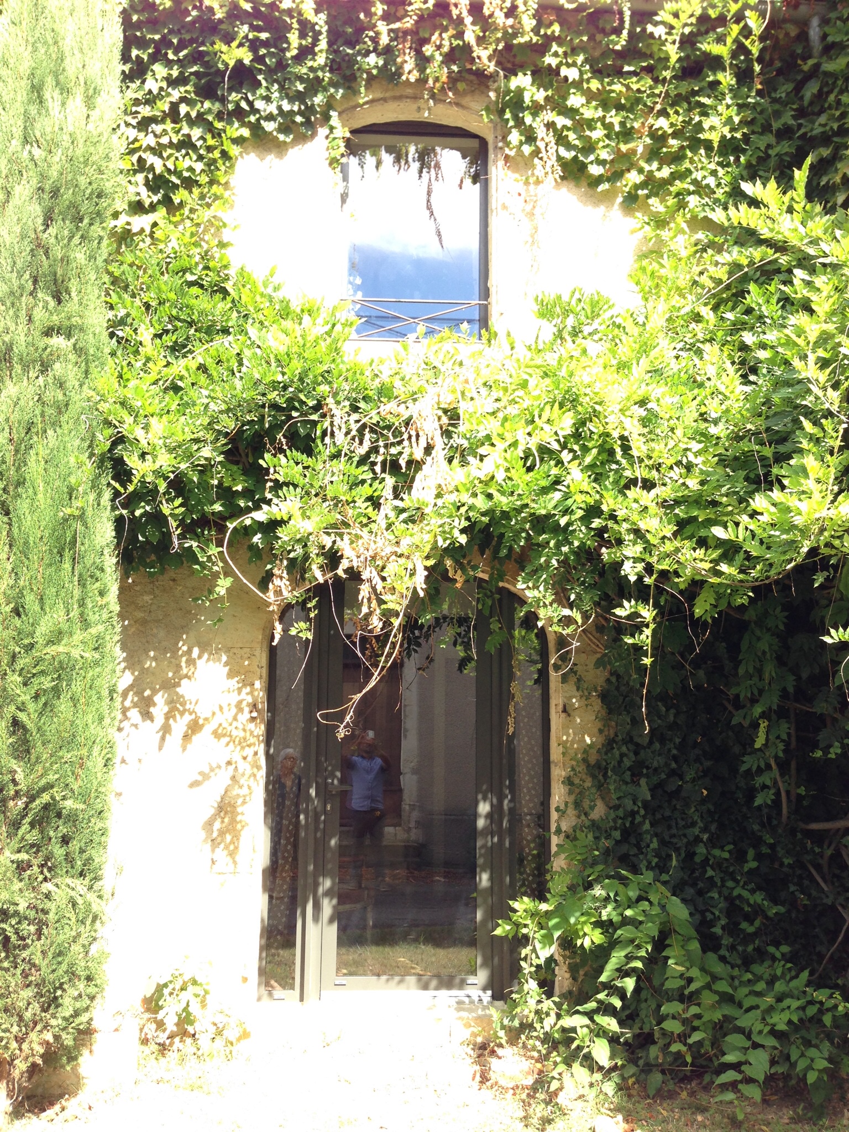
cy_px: 566
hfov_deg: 42.9
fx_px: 1079
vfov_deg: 55.4
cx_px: 424
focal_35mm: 33
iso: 50
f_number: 2.4
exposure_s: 1/215
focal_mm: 4.12
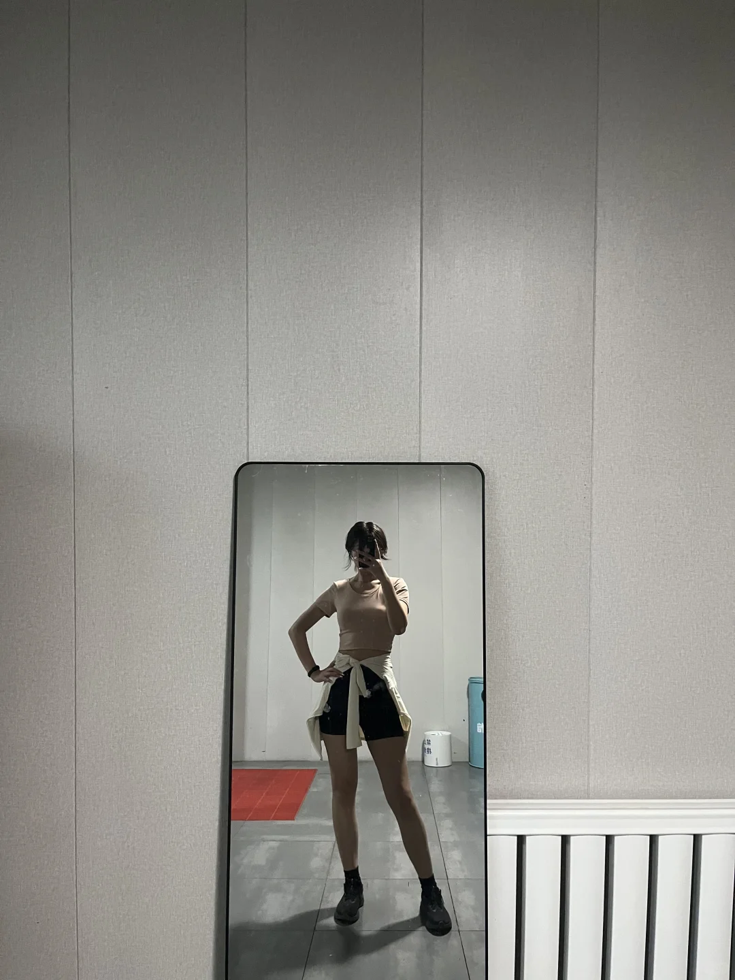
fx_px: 736
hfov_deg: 53.1
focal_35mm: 26
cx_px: 368
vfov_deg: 67.3
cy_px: 490
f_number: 1.6
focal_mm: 5.1
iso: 500
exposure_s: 1/33
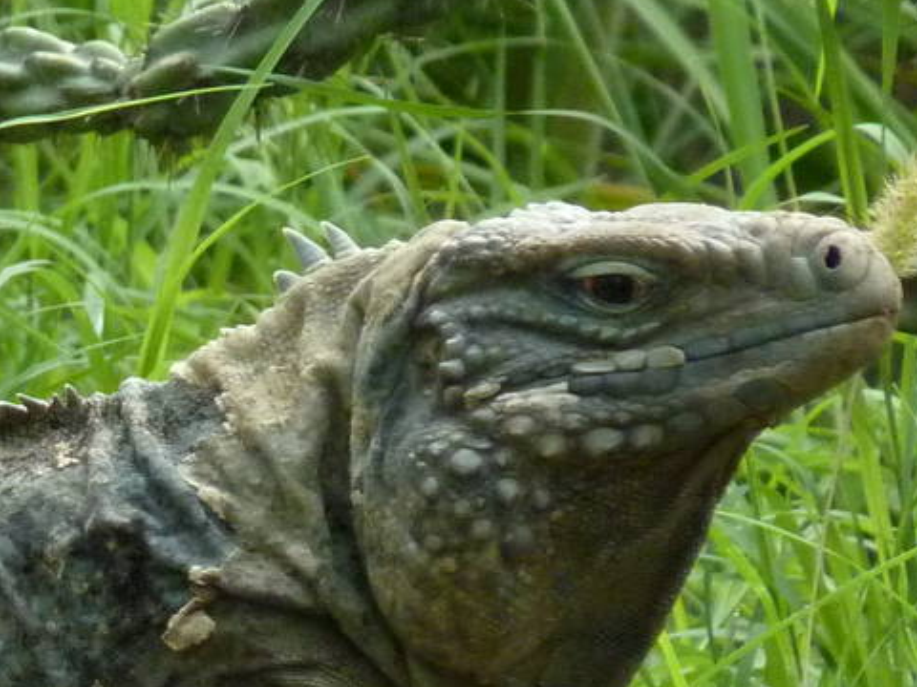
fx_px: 26464
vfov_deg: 1.5
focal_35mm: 999
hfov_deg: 2.0
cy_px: 557
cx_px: -432
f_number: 4.9
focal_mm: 49.2
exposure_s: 1/320
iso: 400
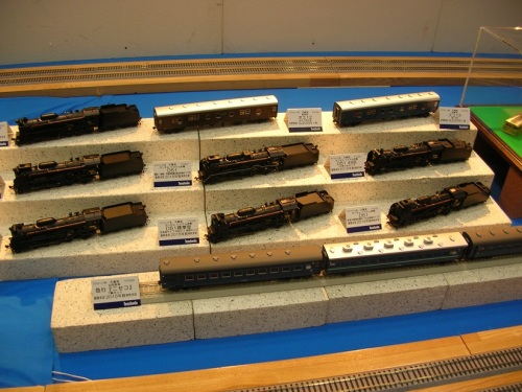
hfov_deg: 52.6
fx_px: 528
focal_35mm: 35
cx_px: 261
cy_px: 196
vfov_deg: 40.7
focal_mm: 5.8
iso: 50
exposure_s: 1/23.6
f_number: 2.8
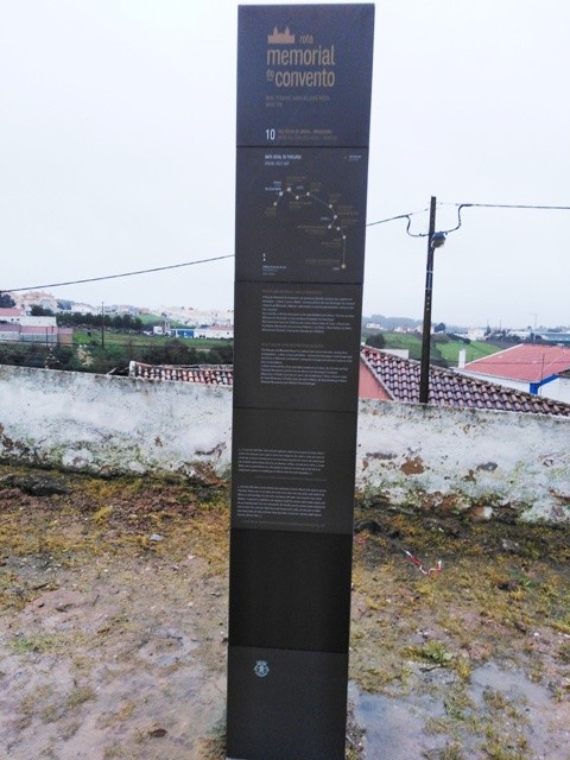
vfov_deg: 67.3
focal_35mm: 26
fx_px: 571
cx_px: 285
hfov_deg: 53.1
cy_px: 380
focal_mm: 3.46
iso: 128
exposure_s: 1/30
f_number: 2.2
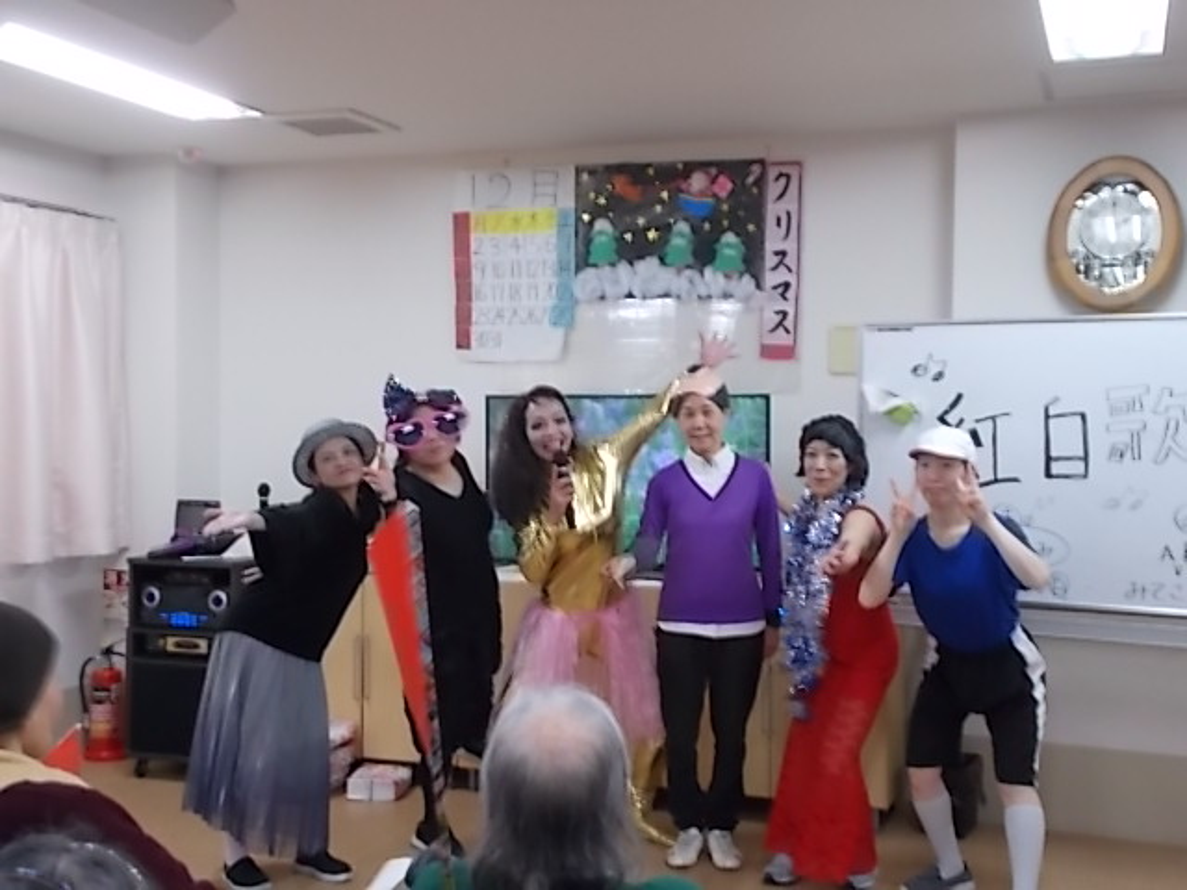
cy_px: 445
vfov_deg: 32.9
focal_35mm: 44
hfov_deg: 42.9
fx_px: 1509
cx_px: 594
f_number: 4.2
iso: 200
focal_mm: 7.9
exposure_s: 1/15
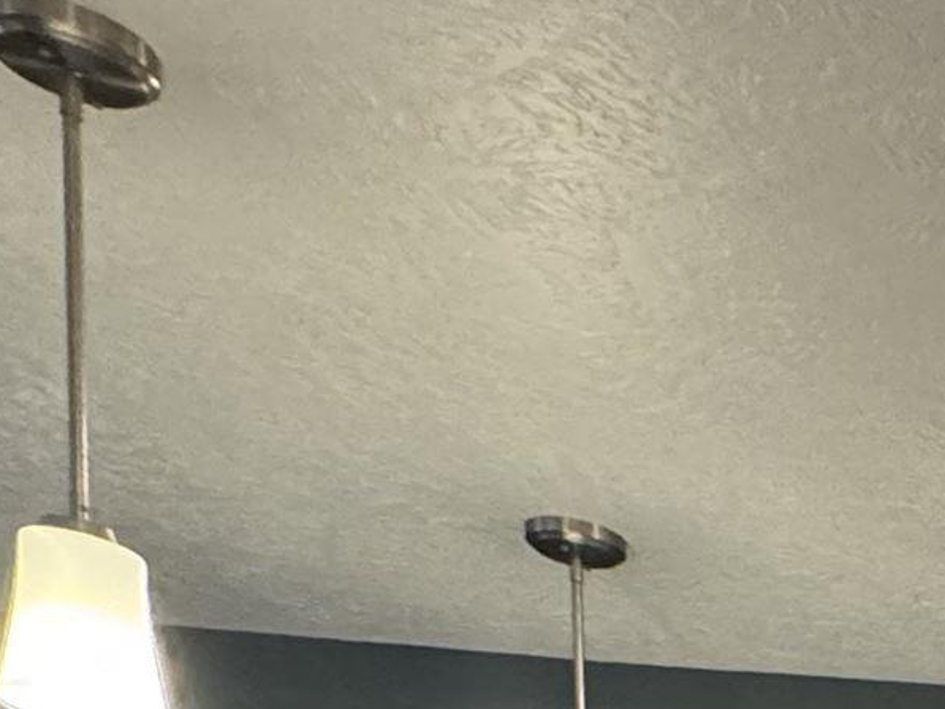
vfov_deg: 14.9
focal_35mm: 72
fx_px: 1966
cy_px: 1584
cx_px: 1665
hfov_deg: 20.1
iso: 500
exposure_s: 1/60
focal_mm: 2.22
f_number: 2.2
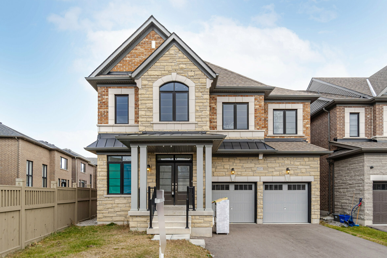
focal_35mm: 15
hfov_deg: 100.4
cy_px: 129
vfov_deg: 77.3
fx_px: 161
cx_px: 194
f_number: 7.1
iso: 50
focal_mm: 10
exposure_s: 1/125
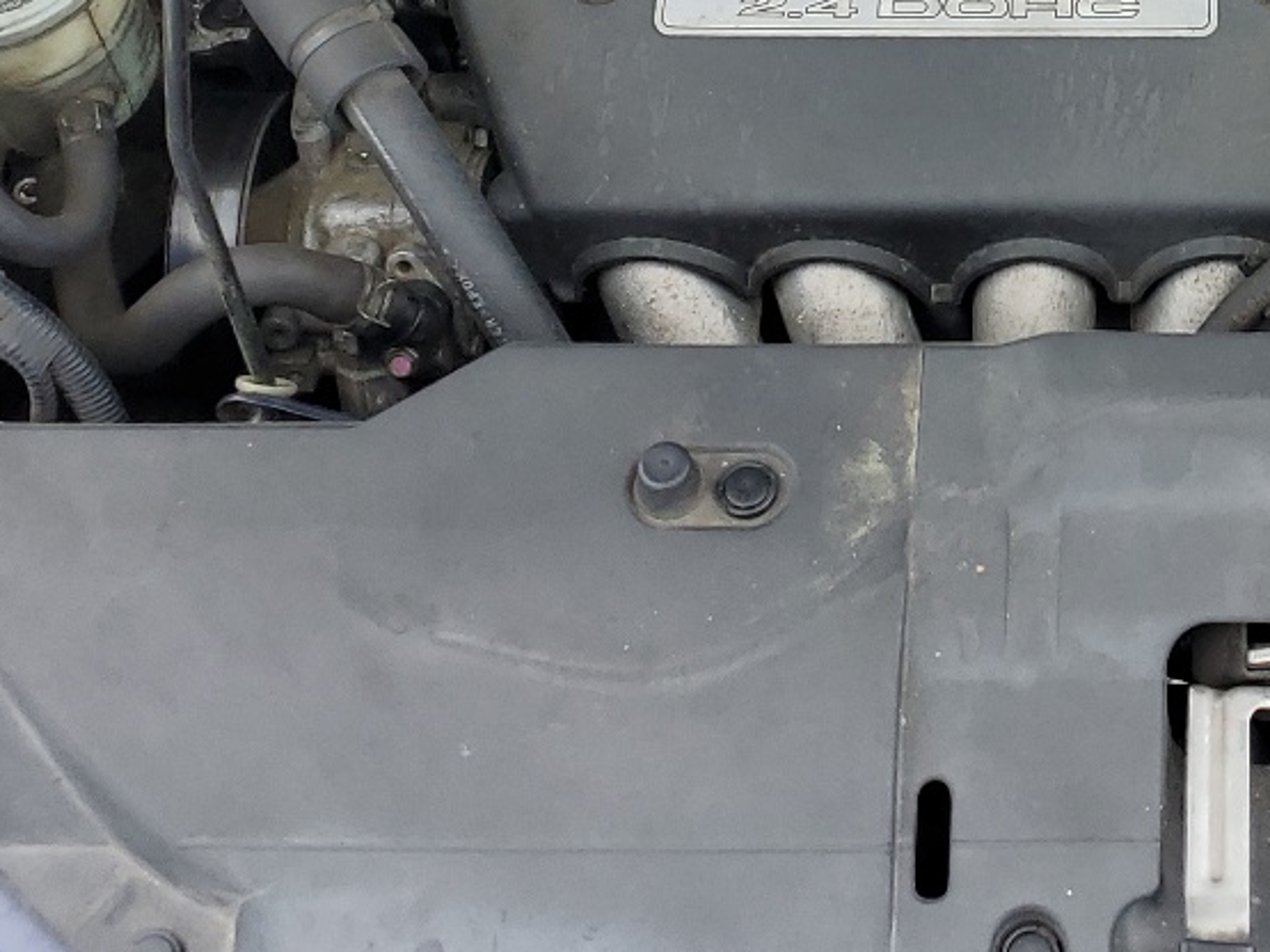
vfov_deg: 18.8
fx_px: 2751
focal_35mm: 75
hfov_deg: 25.0
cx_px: 1215
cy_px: -103
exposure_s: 1/667
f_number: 1.5
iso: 50
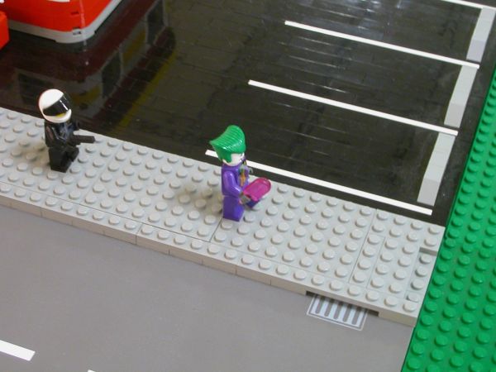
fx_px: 974
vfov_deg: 21.6
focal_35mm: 68
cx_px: 248
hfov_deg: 28.6
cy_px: 186
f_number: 3.7
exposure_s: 1/2.8
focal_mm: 10.4
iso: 200
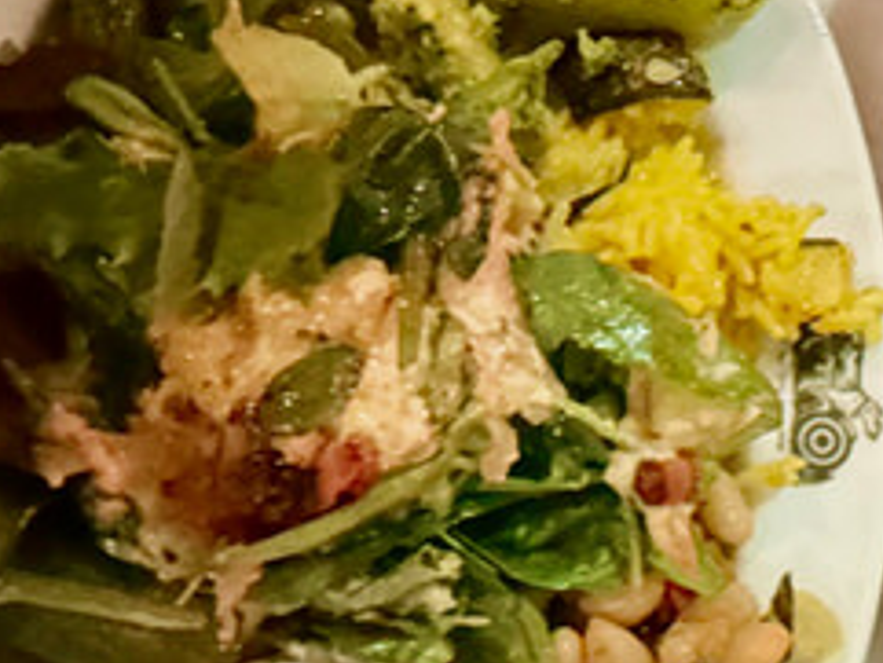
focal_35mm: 58
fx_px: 1480
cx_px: 989
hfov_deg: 29.6
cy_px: 531
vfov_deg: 24.8
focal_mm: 2.22
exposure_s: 1/33
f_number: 2.2
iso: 1000
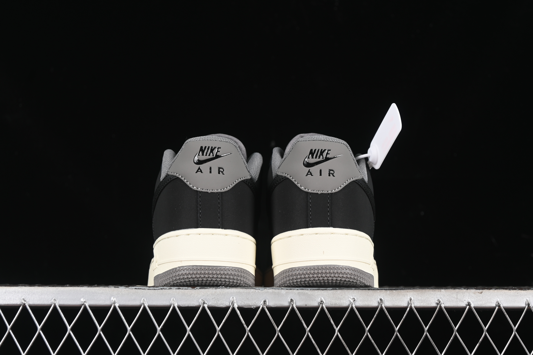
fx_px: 1110
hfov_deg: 27.0
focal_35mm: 75
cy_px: 178
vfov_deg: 18.2
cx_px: 266
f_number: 6.3
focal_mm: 50
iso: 160
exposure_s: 1/50
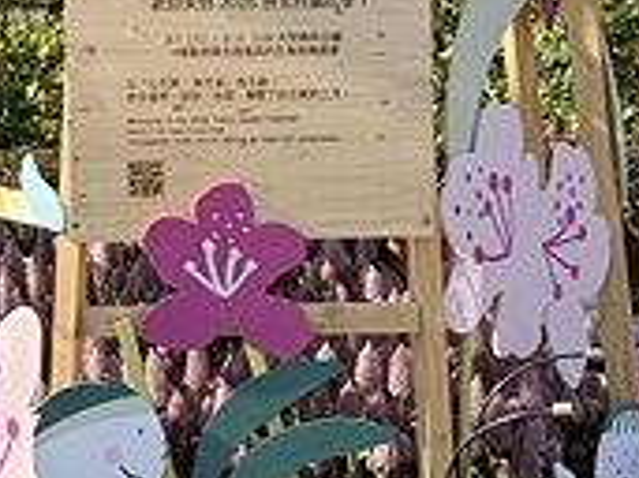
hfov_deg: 21.6
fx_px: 1660
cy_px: 41
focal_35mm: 90
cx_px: 176
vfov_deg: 16.2
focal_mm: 6.76
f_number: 1.78
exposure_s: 1/1618
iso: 100
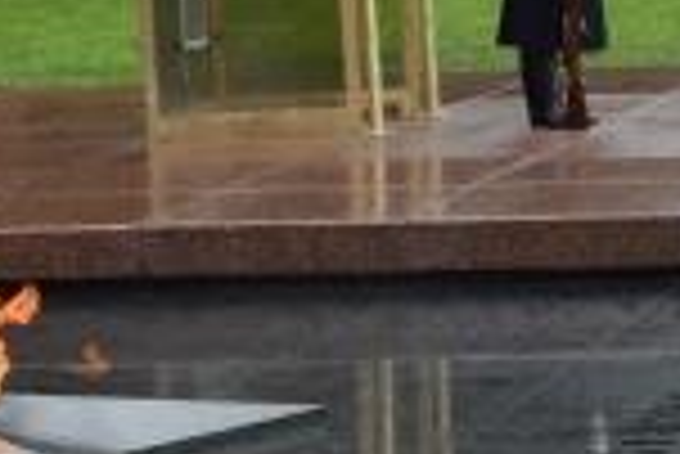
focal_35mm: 183
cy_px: -83
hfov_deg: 10.6
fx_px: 3460
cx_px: 1198
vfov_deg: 7.5
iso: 360
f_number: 8
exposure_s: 1/250
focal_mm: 18
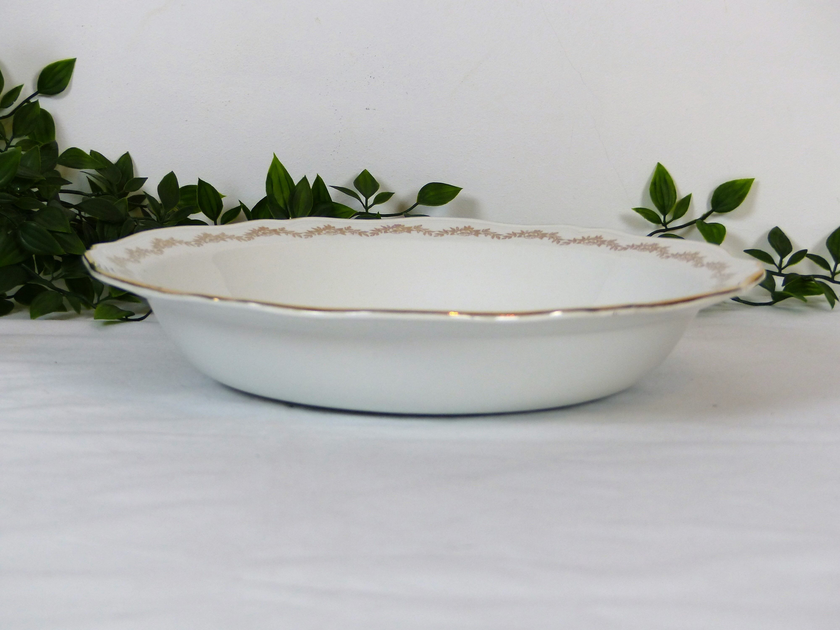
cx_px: 420
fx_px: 2669
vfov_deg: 13.5
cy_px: 315
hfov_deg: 17.9
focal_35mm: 110
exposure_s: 1/60
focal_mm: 18.3
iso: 160
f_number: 2.8
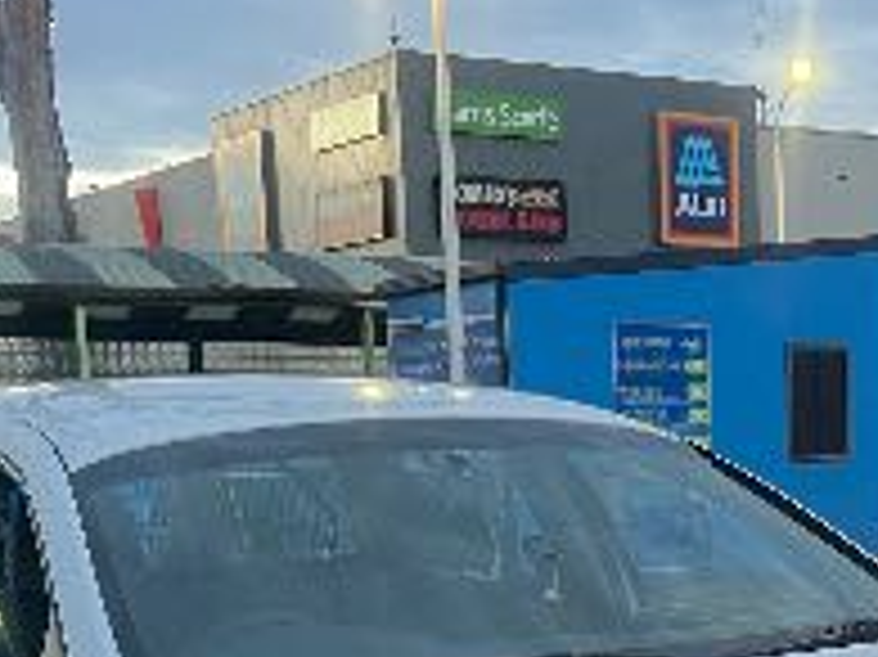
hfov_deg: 24.1
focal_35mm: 80
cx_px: 693
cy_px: 990
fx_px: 2028
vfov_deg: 16.7
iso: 125
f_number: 1.5
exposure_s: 1/69
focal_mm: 5.7
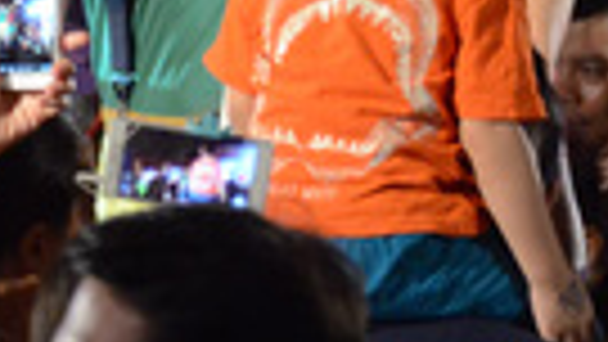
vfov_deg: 1.4
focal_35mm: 892
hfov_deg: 2.4
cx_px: 266
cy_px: -146
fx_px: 14383
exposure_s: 1/50
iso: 2500
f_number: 5.6
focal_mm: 116
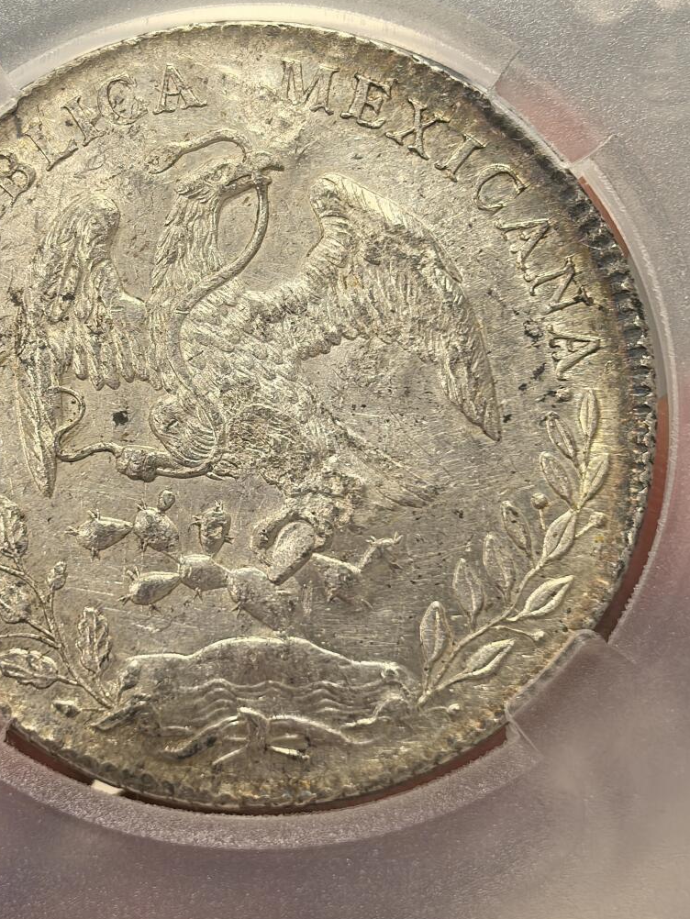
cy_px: 452
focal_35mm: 97
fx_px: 2577
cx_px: 254
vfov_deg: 20.2
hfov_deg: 15.2
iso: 250
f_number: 2
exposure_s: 1/100
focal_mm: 6.98
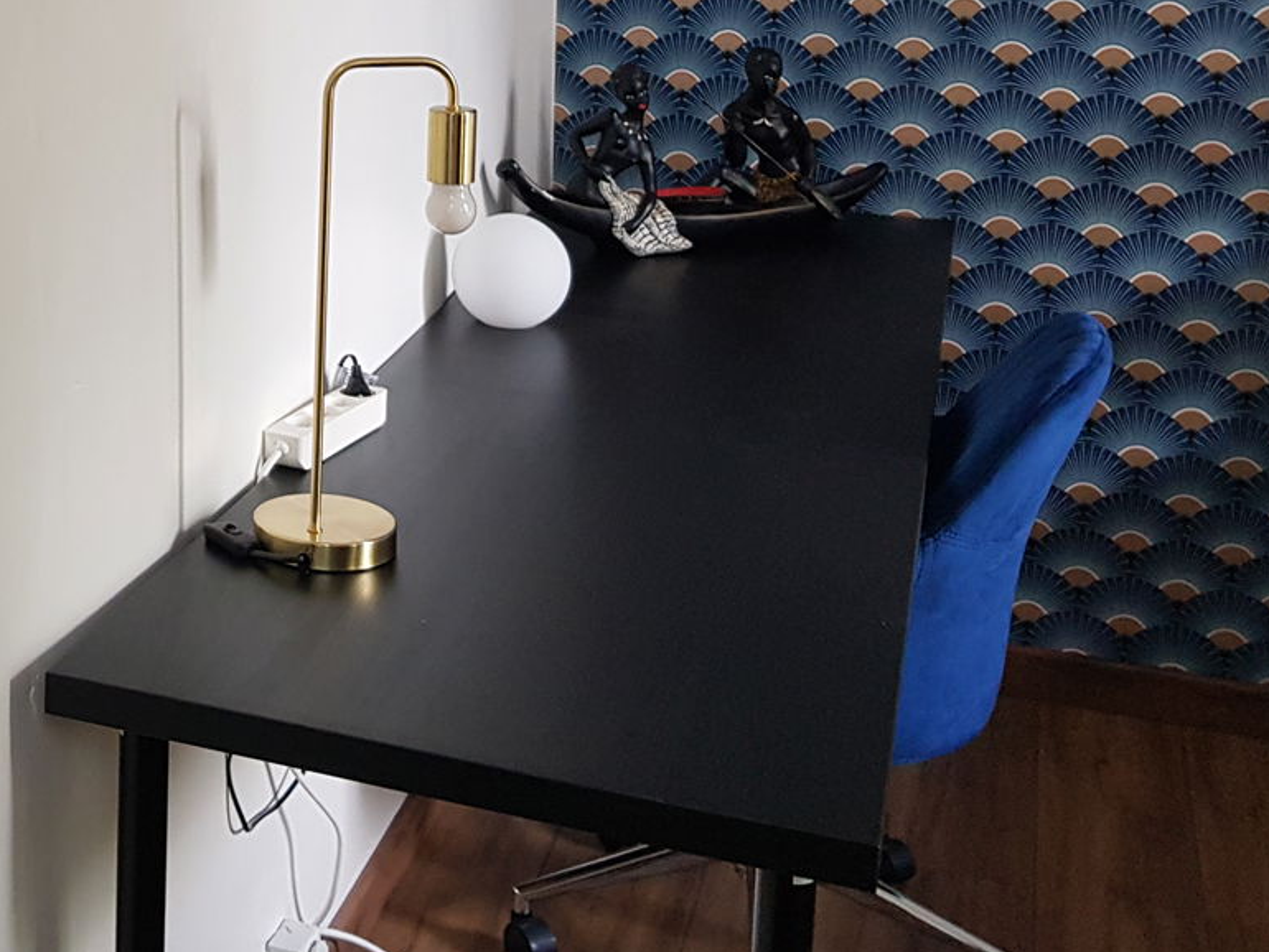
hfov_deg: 33.7
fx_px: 1980
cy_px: 130
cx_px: 129
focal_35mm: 54
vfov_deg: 26.3
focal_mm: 4.2
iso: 160
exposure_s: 1/60
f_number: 1.7
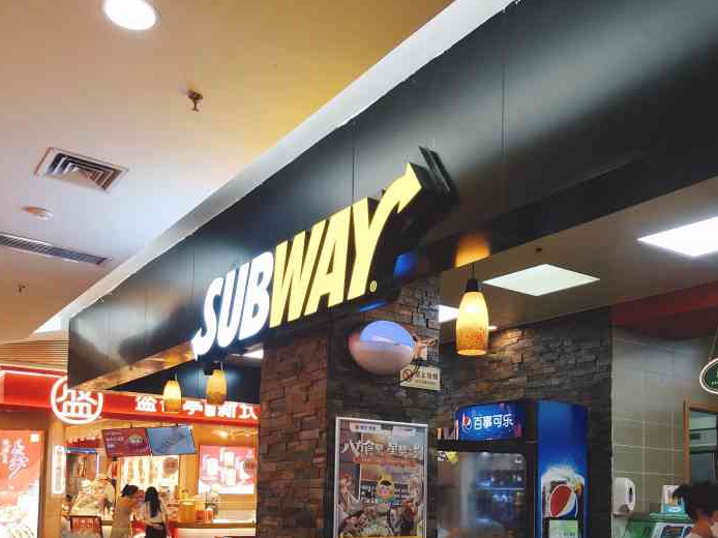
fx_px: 809
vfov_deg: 35.3
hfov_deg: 47.9
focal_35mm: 39
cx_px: 358
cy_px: 447
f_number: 1.8
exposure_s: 1/100
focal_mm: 4.27
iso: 131
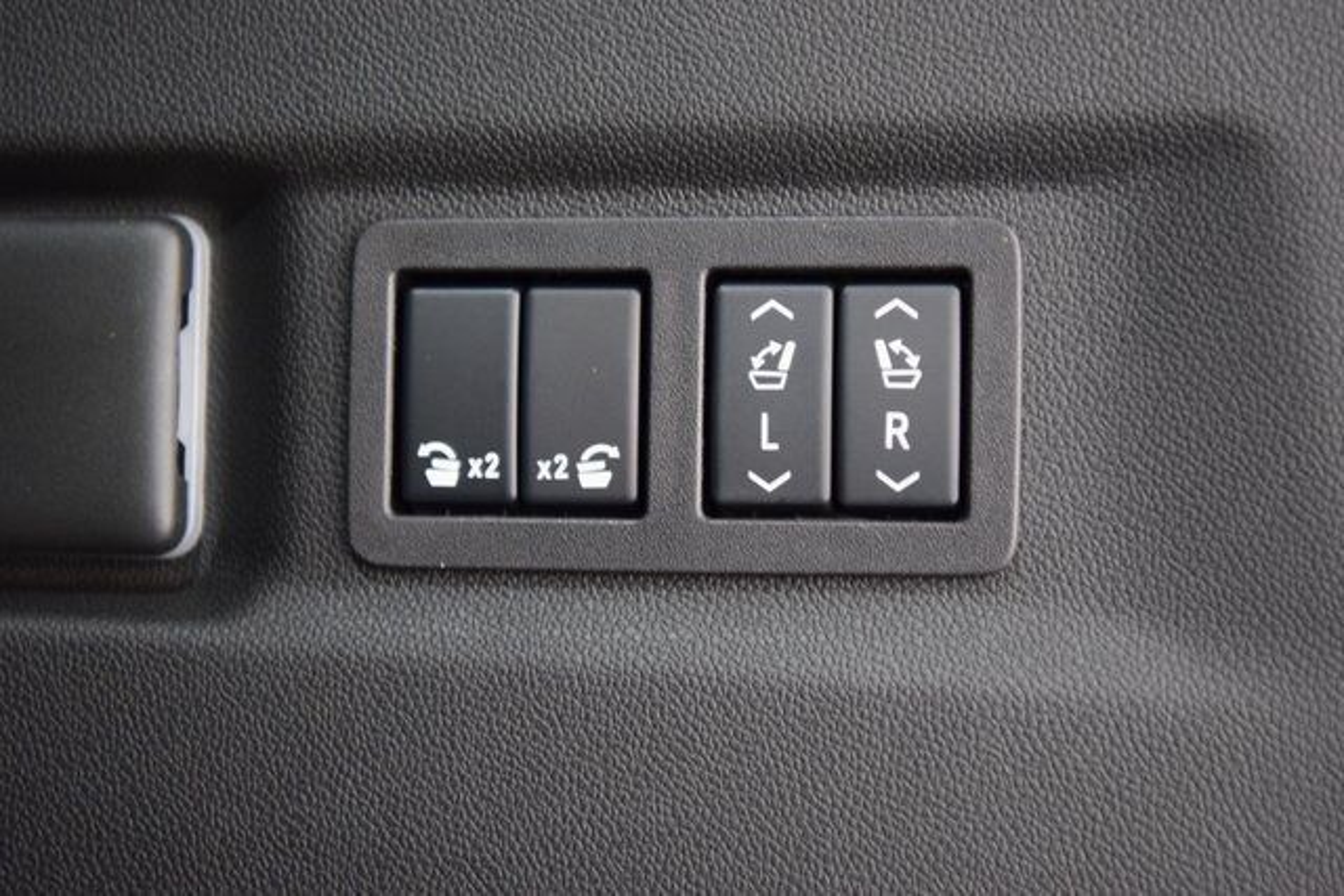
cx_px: 672
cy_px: 448
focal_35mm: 75
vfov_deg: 18.2
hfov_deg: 27.0
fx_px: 2800
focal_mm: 50
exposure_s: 1/6
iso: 1600
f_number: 2.8
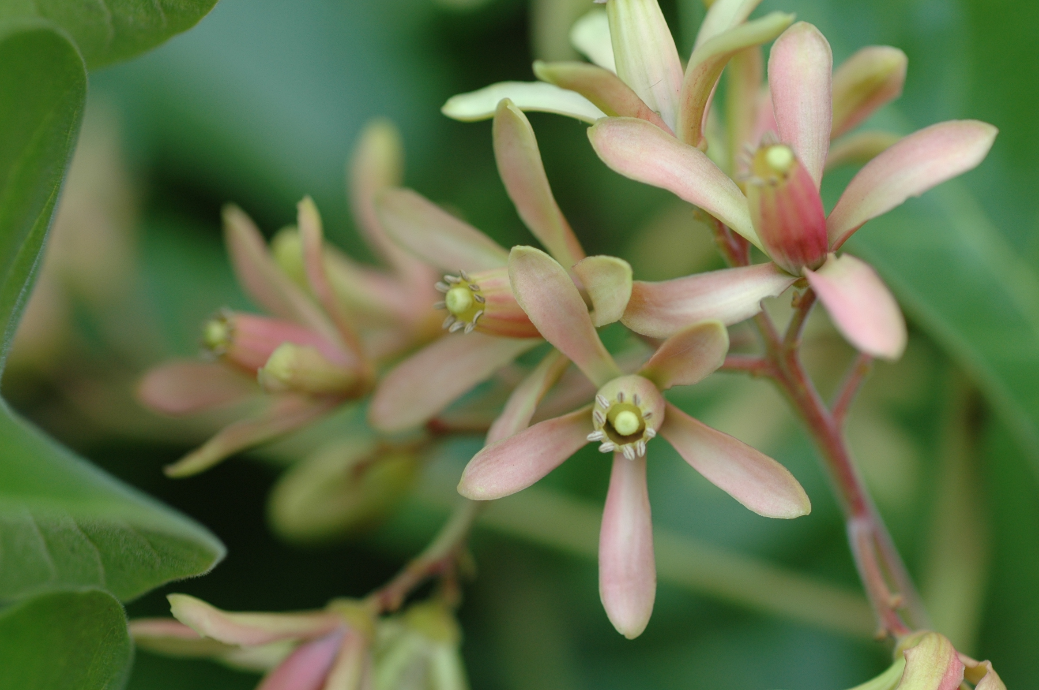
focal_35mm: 115
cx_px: 604
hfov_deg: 17.8
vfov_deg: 11.9
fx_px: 3316
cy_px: 330
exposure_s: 1/100
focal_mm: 60
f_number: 5
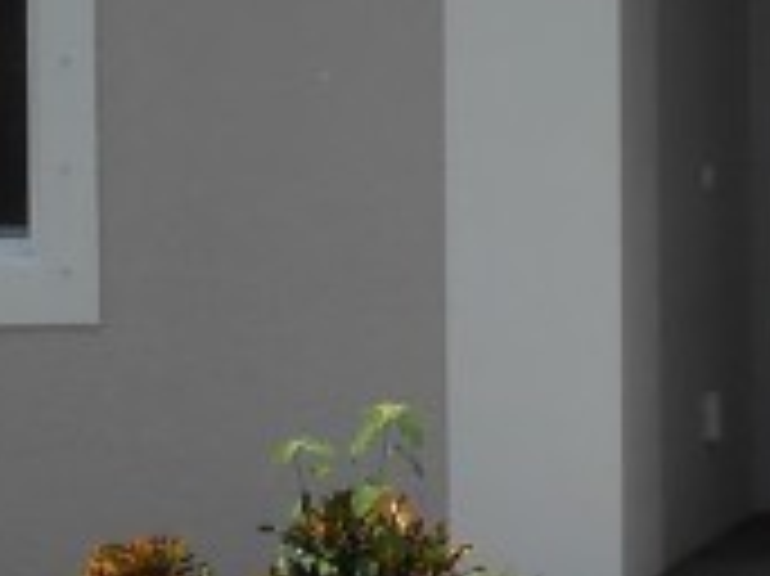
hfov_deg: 11.5
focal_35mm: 156
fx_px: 3468
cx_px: 1481
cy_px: 176
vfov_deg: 9.5
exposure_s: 1/1250
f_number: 3.5
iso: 80
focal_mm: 4.6
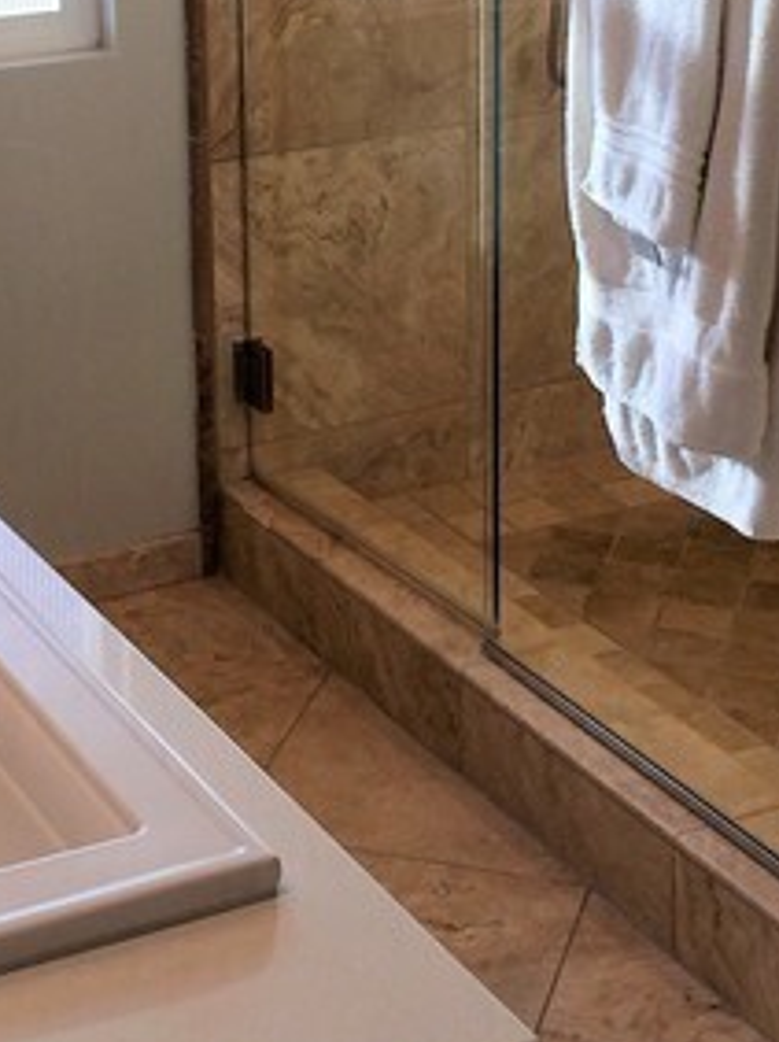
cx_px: 214
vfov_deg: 23.8
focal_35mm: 79
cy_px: 33
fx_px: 2374
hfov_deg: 18.5
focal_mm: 4.15
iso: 40
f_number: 2.2
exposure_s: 1/120
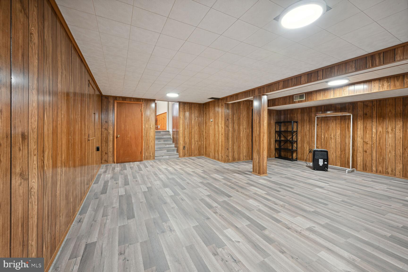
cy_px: 136
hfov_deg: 104.3
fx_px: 159
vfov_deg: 81.2
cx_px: 204
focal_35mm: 14
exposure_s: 1
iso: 200
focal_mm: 14
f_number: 9
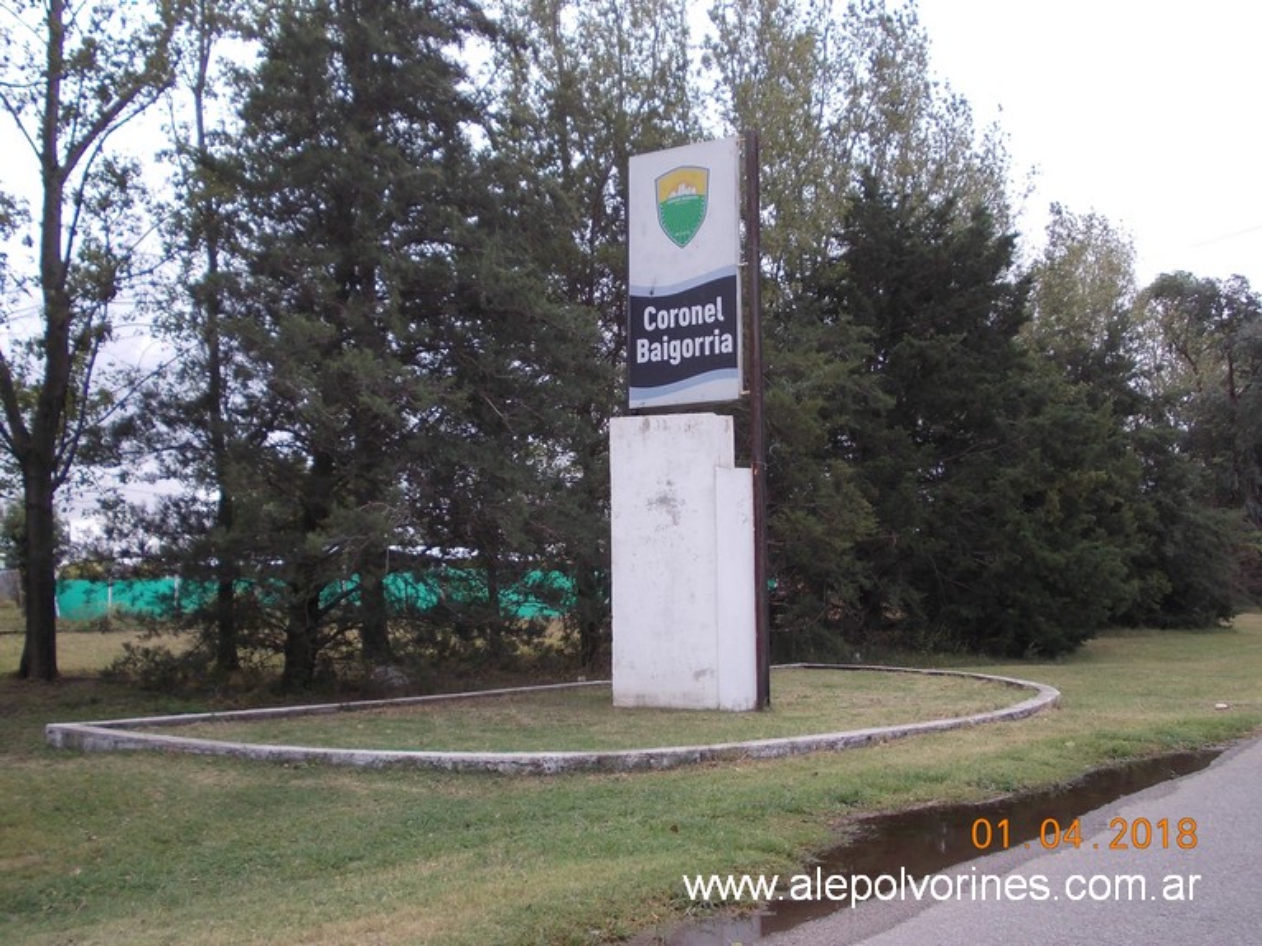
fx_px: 1385
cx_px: 631
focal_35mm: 38
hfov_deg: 49.0
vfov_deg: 37.7
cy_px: 473
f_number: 3.1
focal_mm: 5.3
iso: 80
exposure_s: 1/400
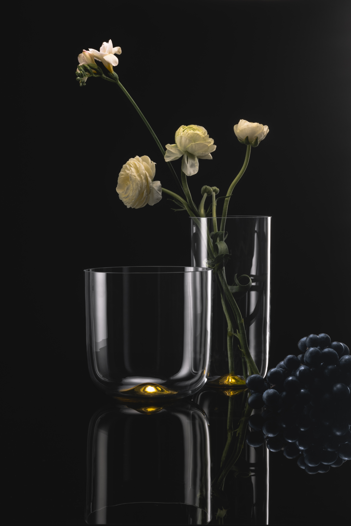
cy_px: 263
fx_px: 1856
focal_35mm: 127
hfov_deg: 10.8
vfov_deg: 16.1
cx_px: 176
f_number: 32
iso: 50
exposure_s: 1/60
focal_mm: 85
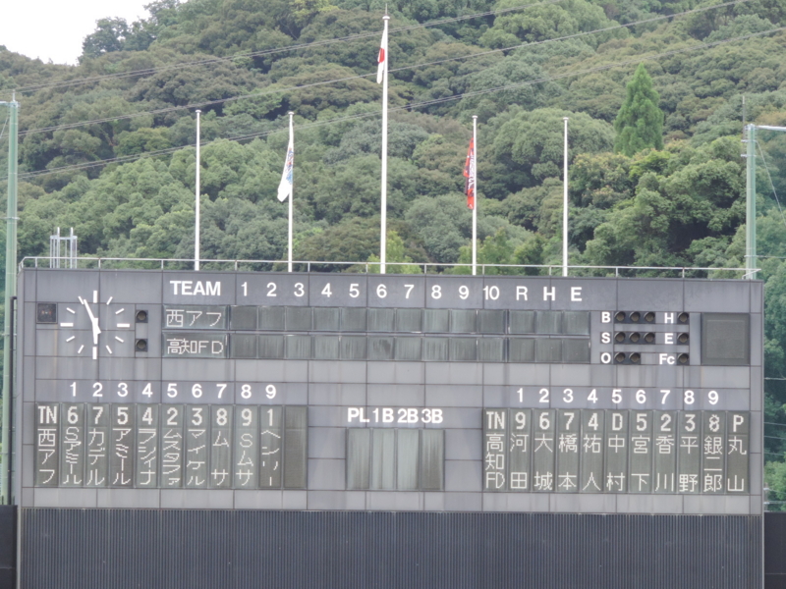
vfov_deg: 6.6
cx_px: 393
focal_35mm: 225
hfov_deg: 8.8
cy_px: 294
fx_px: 5109
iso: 400
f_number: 4.6
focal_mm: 40.1
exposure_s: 1/60
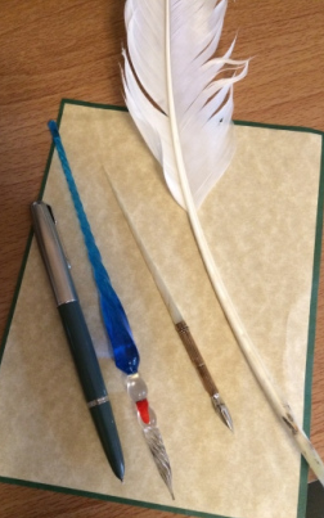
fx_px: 438
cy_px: 260
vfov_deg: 61.2
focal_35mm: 31
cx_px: 151
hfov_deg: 40.6
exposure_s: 1/17
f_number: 2.2
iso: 320
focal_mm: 4.15
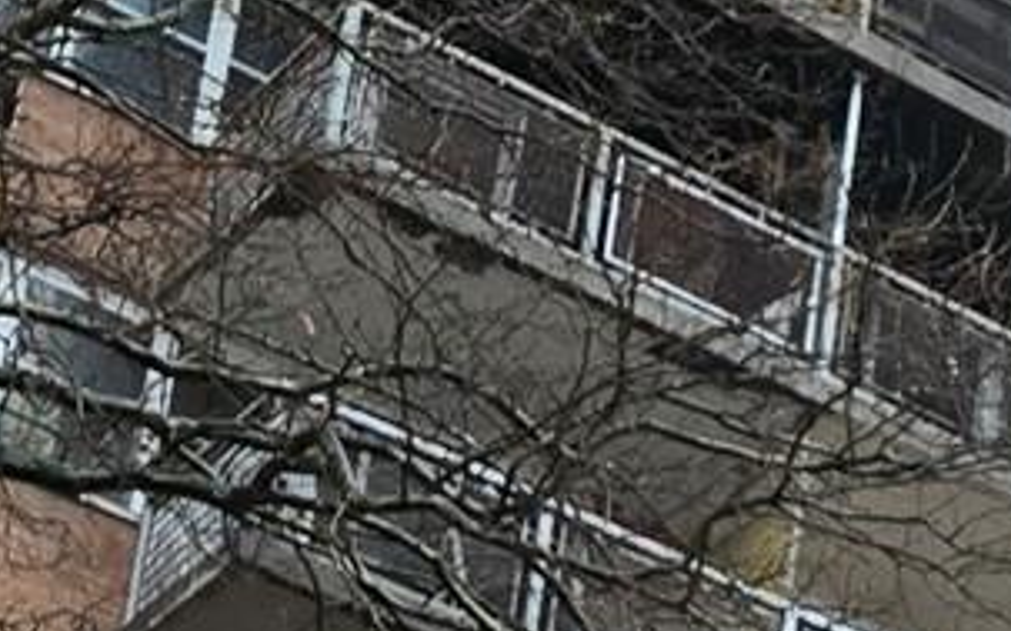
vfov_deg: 7.6
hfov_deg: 11.5
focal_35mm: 165
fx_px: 4544
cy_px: 1295
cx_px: 1969
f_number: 1.8
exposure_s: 1/180
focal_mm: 5.4
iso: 125
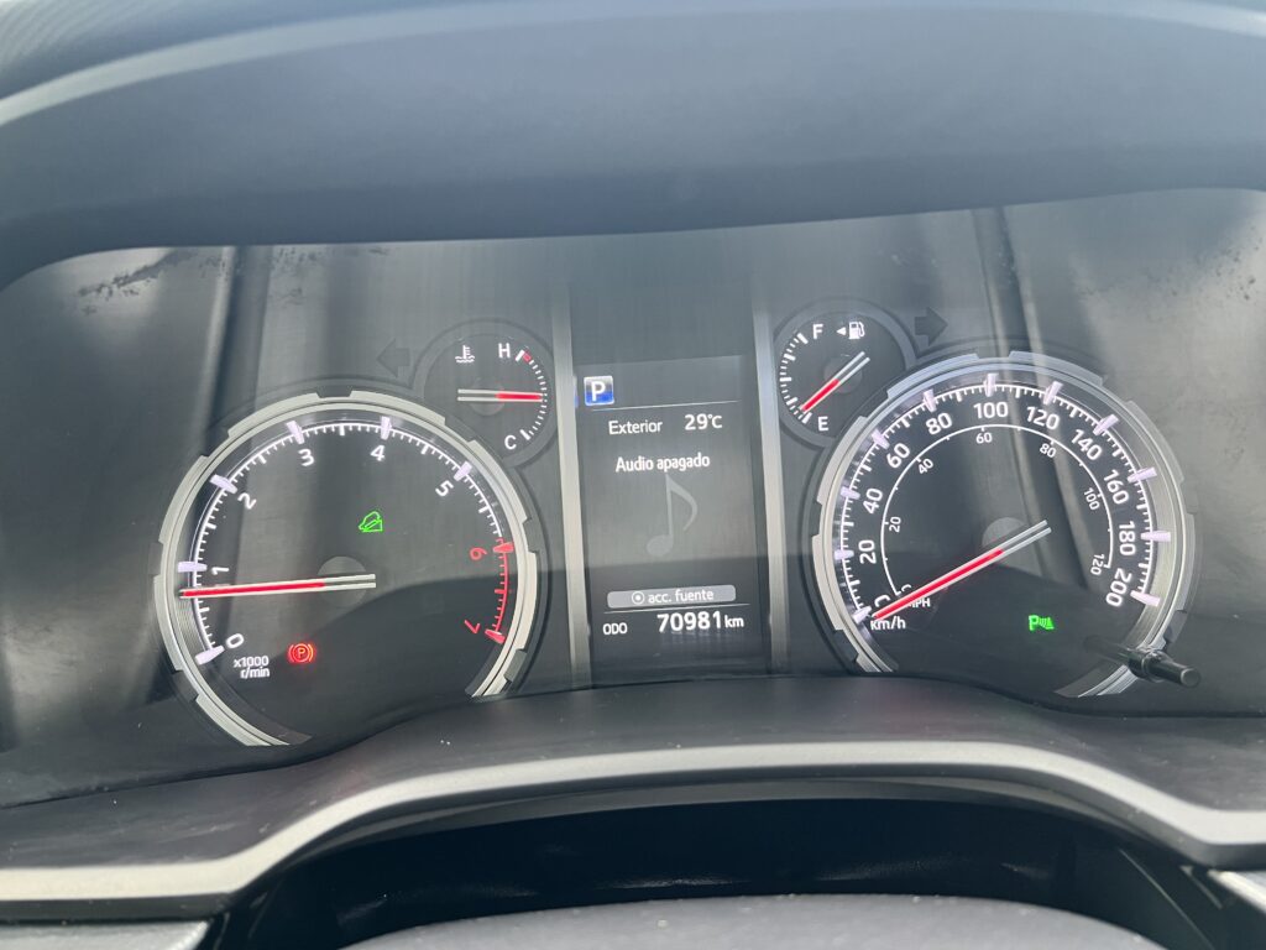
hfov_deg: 67.3
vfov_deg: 53.1
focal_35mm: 26
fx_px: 951
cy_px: 475
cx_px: 633
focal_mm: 5.7
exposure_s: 1/61
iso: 125
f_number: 1.5
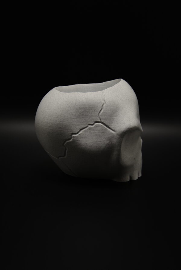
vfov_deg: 33.4
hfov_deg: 22.7
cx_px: 90
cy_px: 135
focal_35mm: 60
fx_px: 452
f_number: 4.5
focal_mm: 40
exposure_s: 1/80
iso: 400
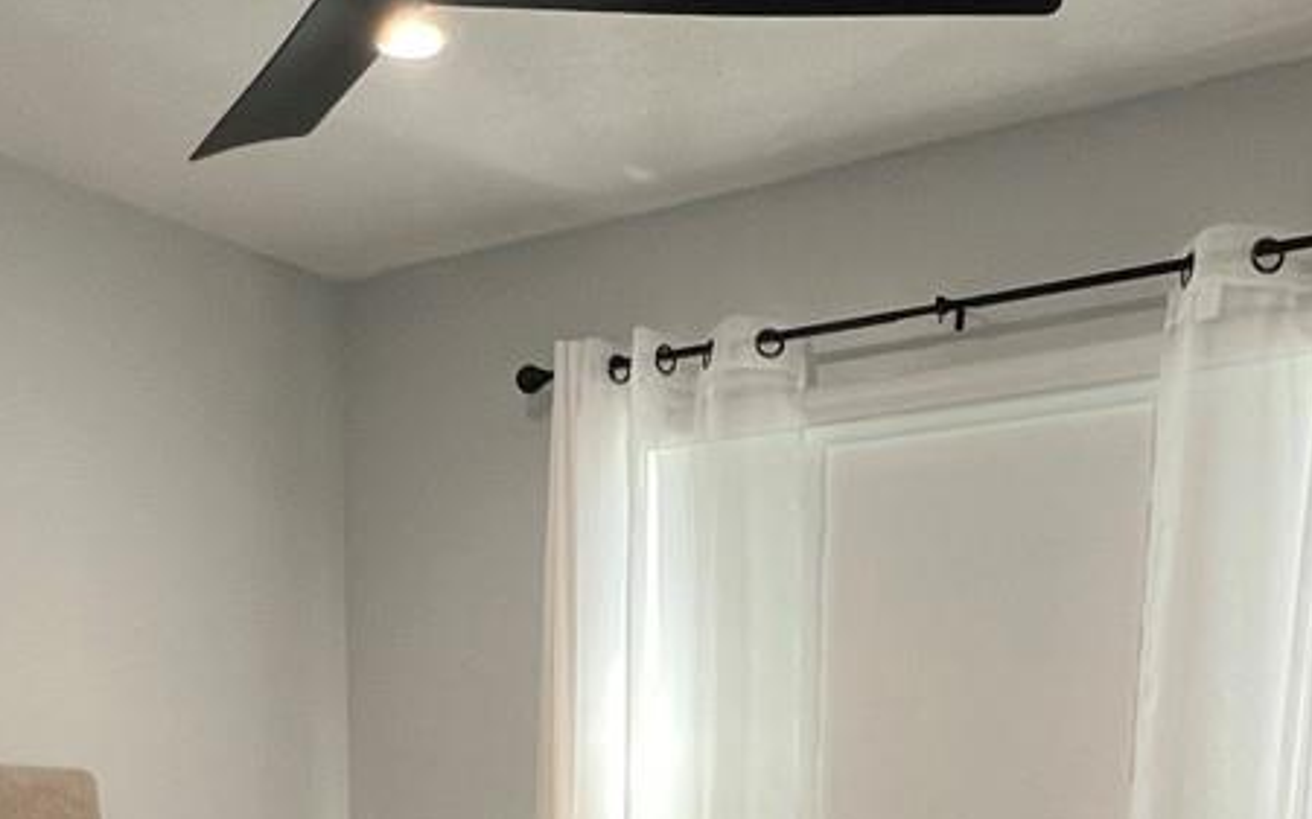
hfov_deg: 40.7
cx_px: 484
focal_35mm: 49
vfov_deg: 23.1
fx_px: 1752
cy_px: 1093
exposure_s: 1/120
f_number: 1.8
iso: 200
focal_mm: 1.57
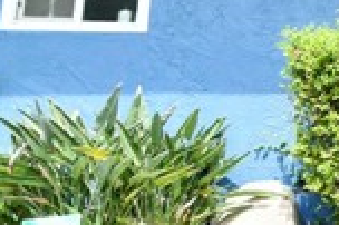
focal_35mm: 59
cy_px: 1
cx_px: 691
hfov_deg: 18.8
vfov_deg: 22.1
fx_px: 555
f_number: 6.3
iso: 100
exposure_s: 1/100
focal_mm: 14
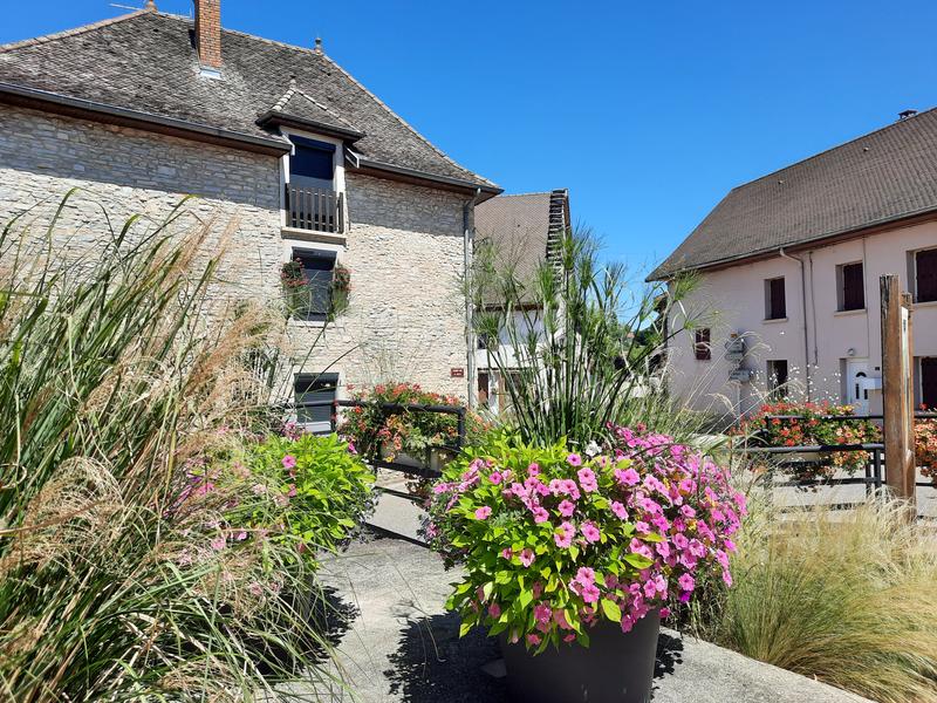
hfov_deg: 69.4
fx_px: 677
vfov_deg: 54.9
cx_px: 468
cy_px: 352
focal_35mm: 25
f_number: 2
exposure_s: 1/1070
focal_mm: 4.6
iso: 32
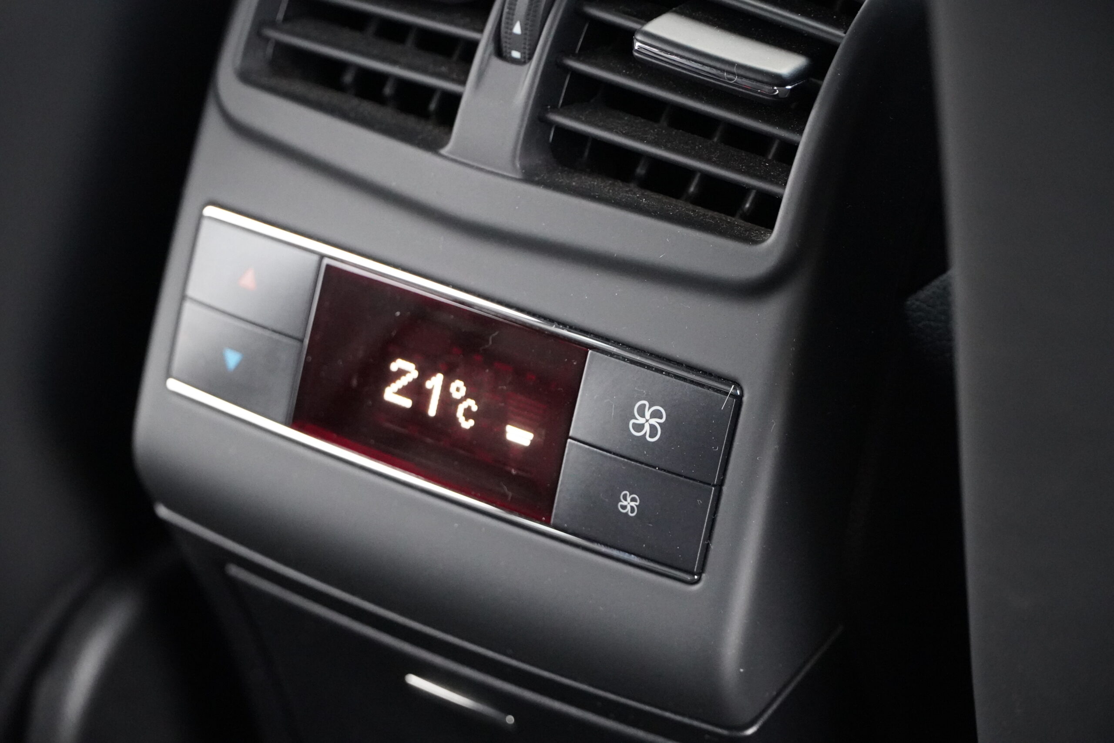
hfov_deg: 16.5
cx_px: 557
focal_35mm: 124
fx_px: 3853
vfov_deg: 11.0
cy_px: 372
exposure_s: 1/160
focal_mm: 83
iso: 6400
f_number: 4
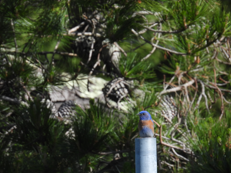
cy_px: 92
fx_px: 8162
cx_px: 127
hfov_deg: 1.6
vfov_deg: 1.2
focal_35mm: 1223
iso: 140
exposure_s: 1/500
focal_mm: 170
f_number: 5.6
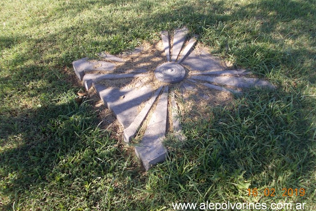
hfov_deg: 61.9
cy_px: 99
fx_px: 263
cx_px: 159
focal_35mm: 30
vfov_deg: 43.6
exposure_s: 1/400
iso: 80
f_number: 2.7
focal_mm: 4
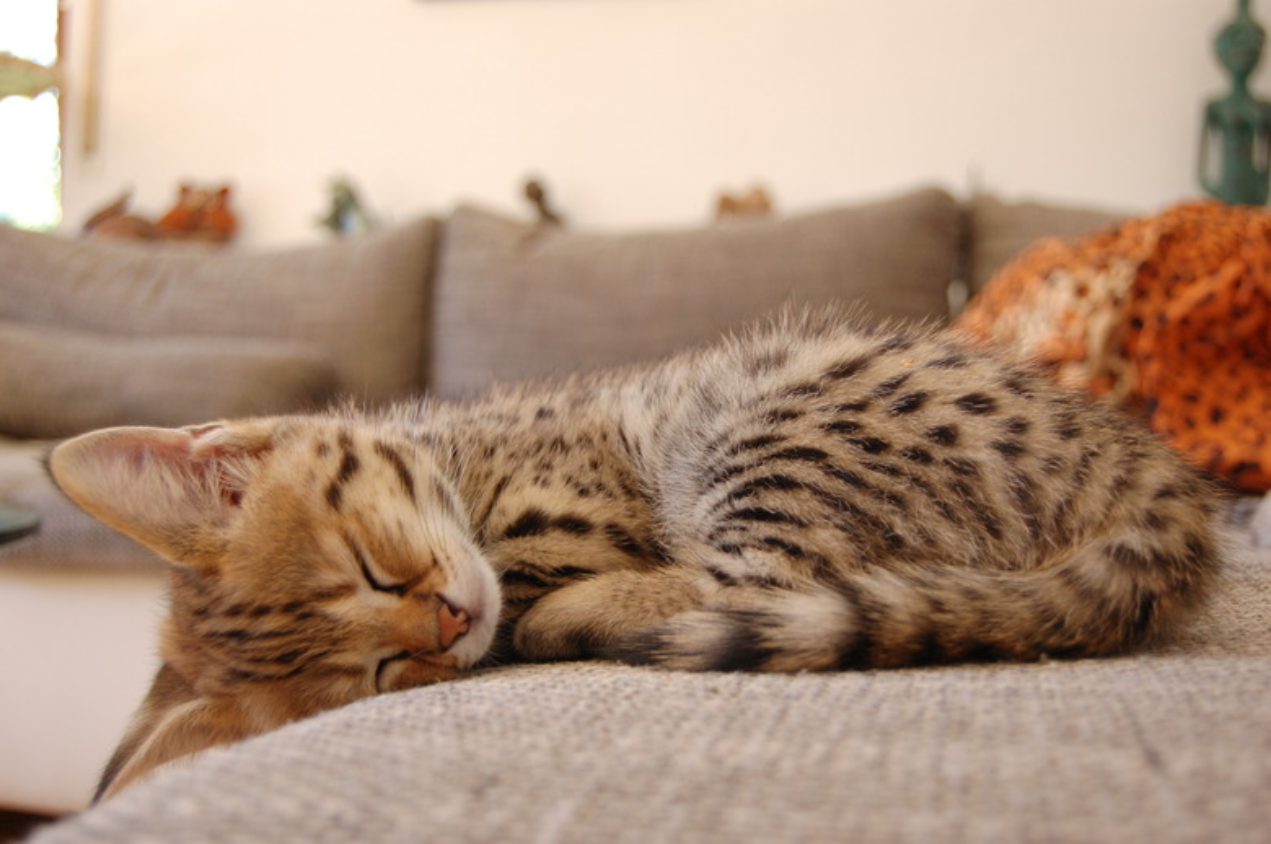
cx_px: 636
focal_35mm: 42
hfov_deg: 46.4
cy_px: 422
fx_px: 1481
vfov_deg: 31.8
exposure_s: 1/100
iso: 800
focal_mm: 28
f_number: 4.2
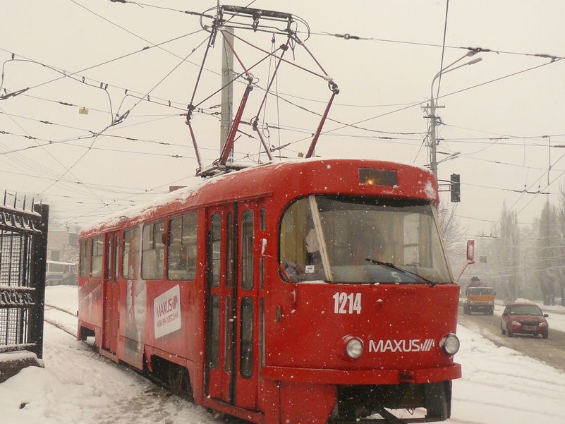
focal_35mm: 46
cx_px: 208
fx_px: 751
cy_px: 178
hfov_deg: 40.9
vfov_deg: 31.5
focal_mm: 6
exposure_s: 1/640
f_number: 2.8
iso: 200
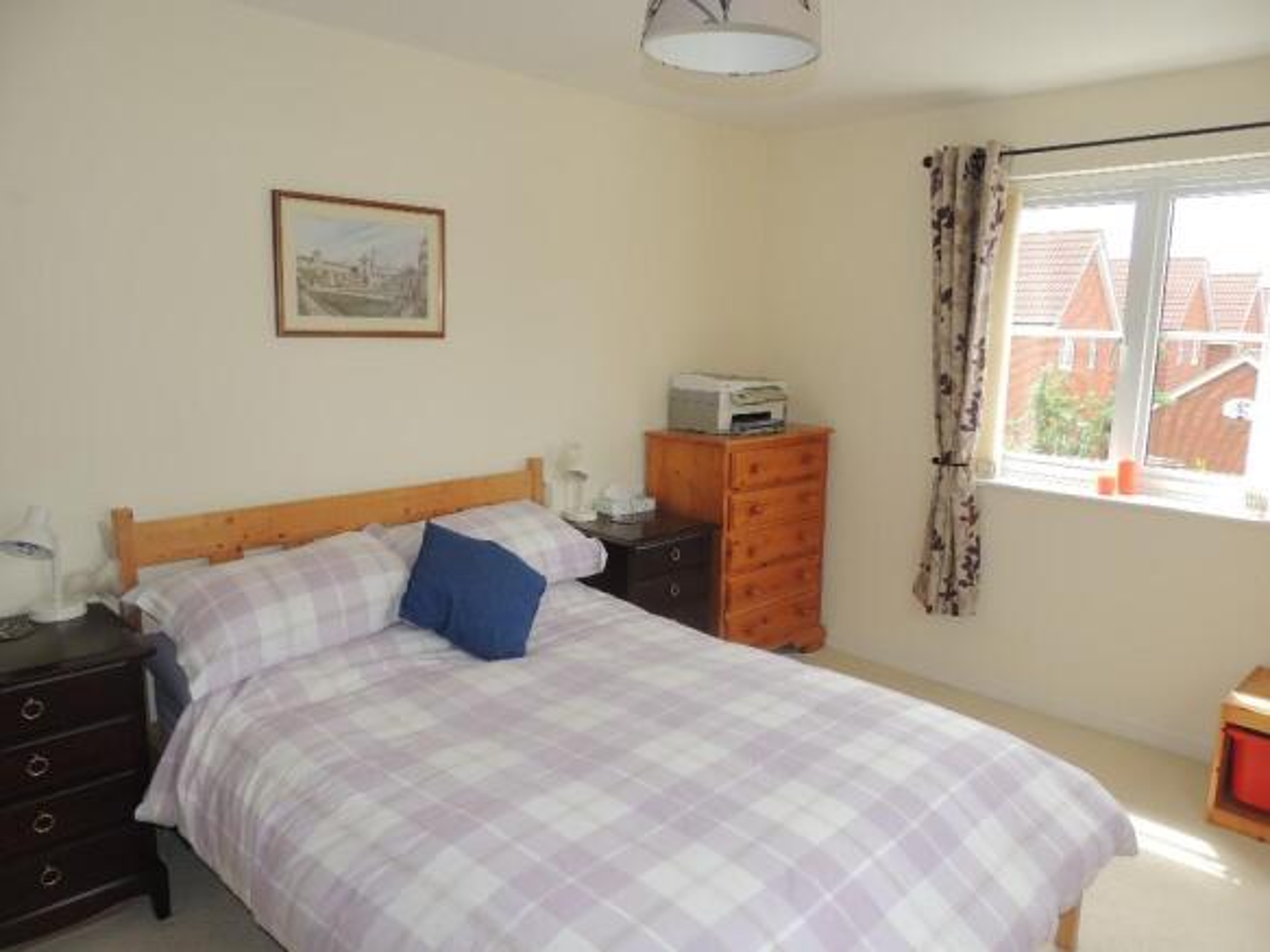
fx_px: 880
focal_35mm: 24
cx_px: 635
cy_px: 476
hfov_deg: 71.6
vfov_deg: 56.8
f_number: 3
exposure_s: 1/100
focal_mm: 4.3
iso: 100
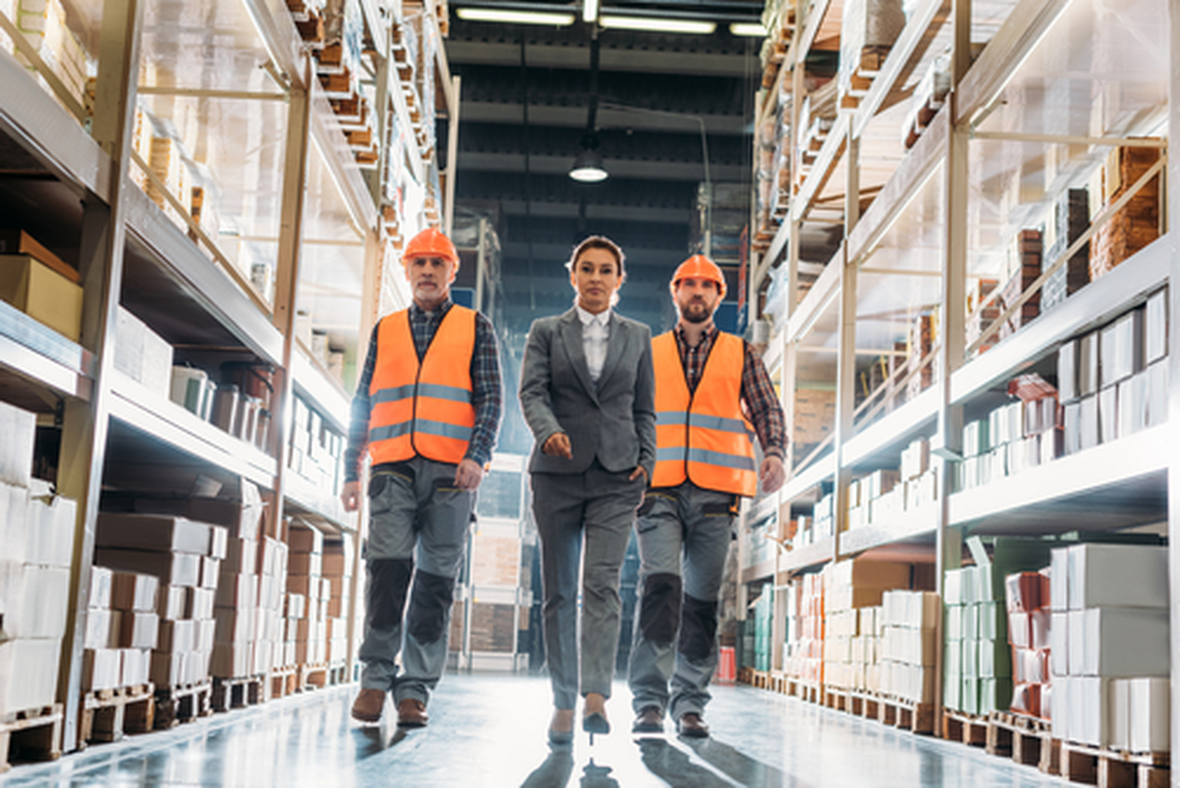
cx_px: 590
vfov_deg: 27.0
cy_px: 394
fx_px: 1640
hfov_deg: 39.6
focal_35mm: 50
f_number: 4
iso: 320
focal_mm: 50
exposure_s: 1/250
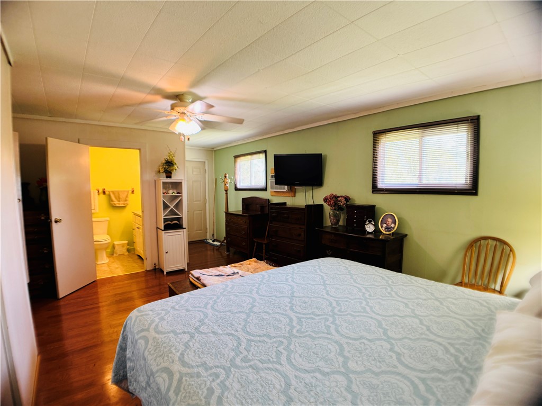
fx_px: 376
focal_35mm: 24
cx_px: 271
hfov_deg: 71.6
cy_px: 203
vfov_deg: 56.8
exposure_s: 1/60
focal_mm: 6.76
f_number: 1.78
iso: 160
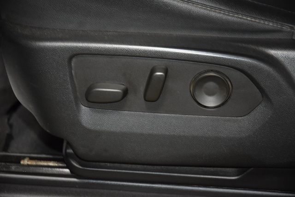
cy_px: 98
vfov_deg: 13.0
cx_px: 148
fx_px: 861
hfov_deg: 19.5
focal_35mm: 105
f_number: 4.5
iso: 2800
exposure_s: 1/60
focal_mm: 70
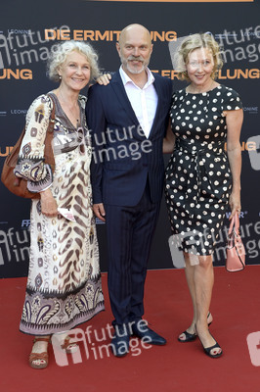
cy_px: 196
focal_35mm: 66
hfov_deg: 20.6
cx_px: 130
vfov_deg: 30.5
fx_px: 716
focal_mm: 66
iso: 640
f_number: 8
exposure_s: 1/160
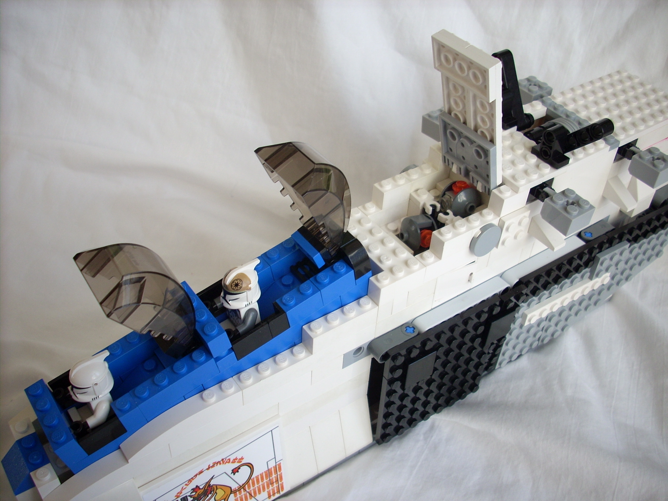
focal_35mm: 37
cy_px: 250
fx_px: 714
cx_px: 334
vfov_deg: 38.7
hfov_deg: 50.1
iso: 67
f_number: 2.8
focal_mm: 6.2
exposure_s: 1/30
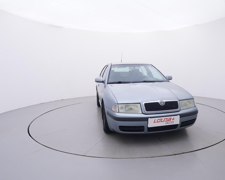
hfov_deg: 66.4
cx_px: 132
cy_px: 90
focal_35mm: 26
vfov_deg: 55.7
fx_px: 170
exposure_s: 1/80
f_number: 5
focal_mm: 15
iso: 200
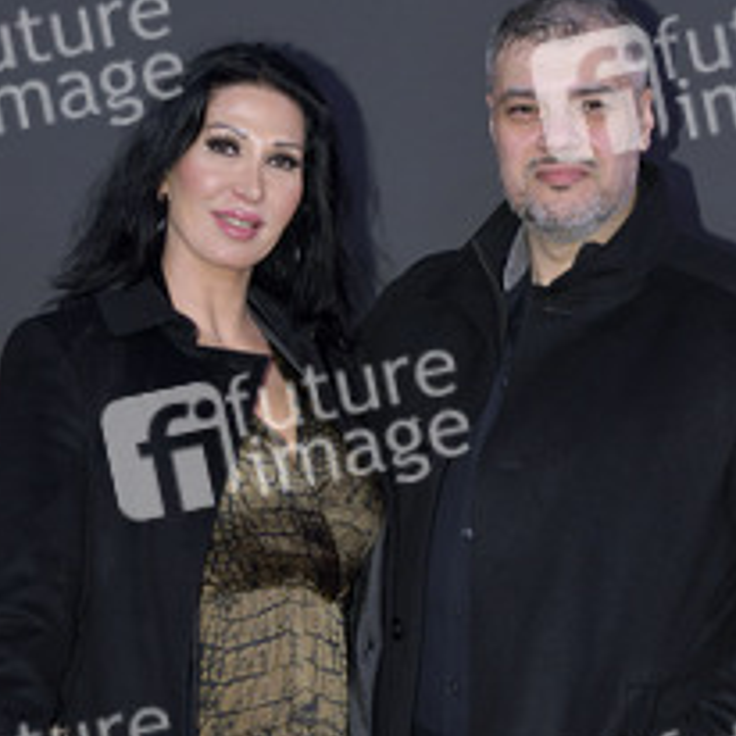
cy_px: 615
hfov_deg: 12.5
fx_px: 3368
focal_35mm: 140
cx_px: 389
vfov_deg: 12.4
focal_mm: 85
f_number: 7.1
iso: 1250
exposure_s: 1/200
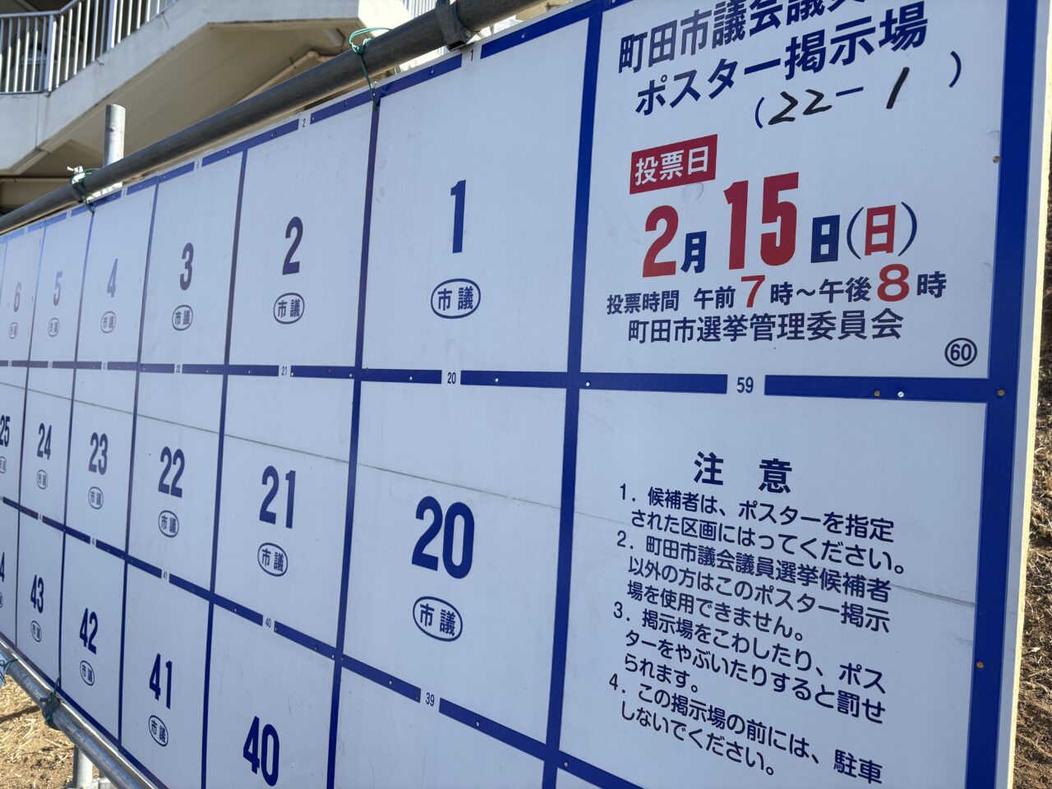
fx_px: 790
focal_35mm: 26
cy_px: 394
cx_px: 526
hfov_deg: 67.3
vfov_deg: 53.1
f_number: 1.6
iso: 50
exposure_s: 1/1751
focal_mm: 5.96
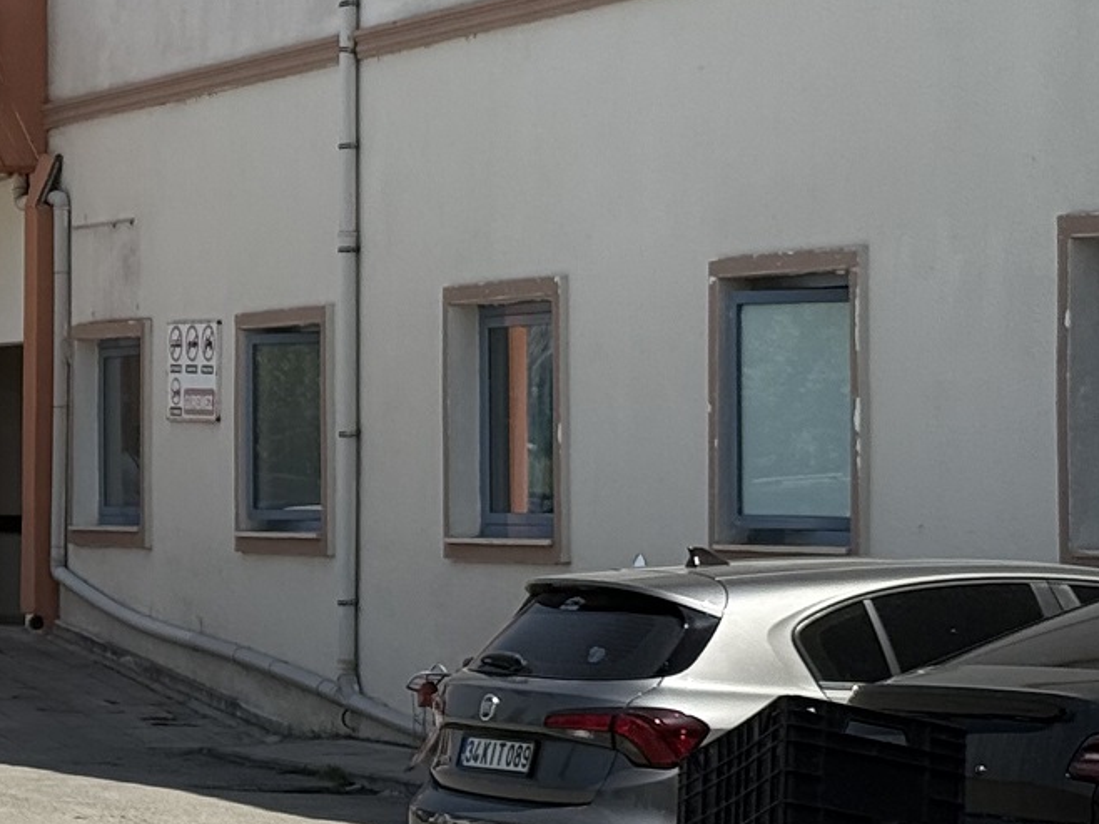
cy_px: 95
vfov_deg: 10.1
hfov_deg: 13.1
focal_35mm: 146
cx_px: -297
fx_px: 4634
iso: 64
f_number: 1.78
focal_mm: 6.76
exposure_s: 1/5208
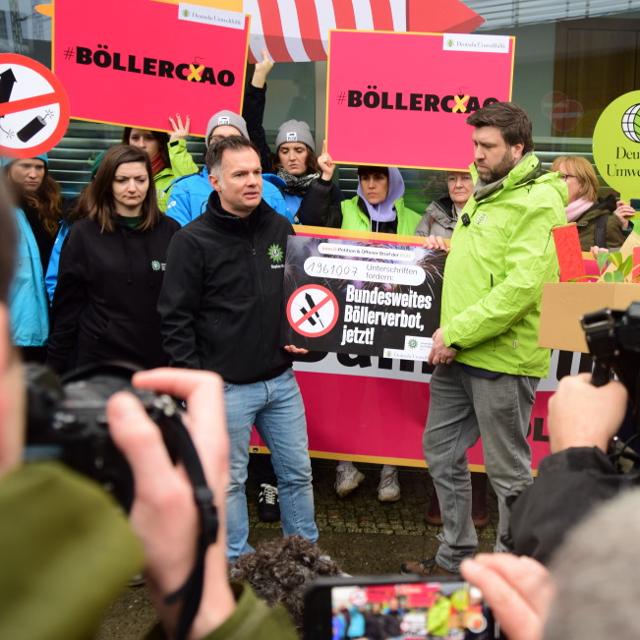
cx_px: 460
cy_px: 323
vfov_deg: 36.1
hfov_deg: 35.4
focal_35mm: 47
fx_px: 983
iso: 200
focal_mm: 24
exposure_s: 1/100
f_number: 5
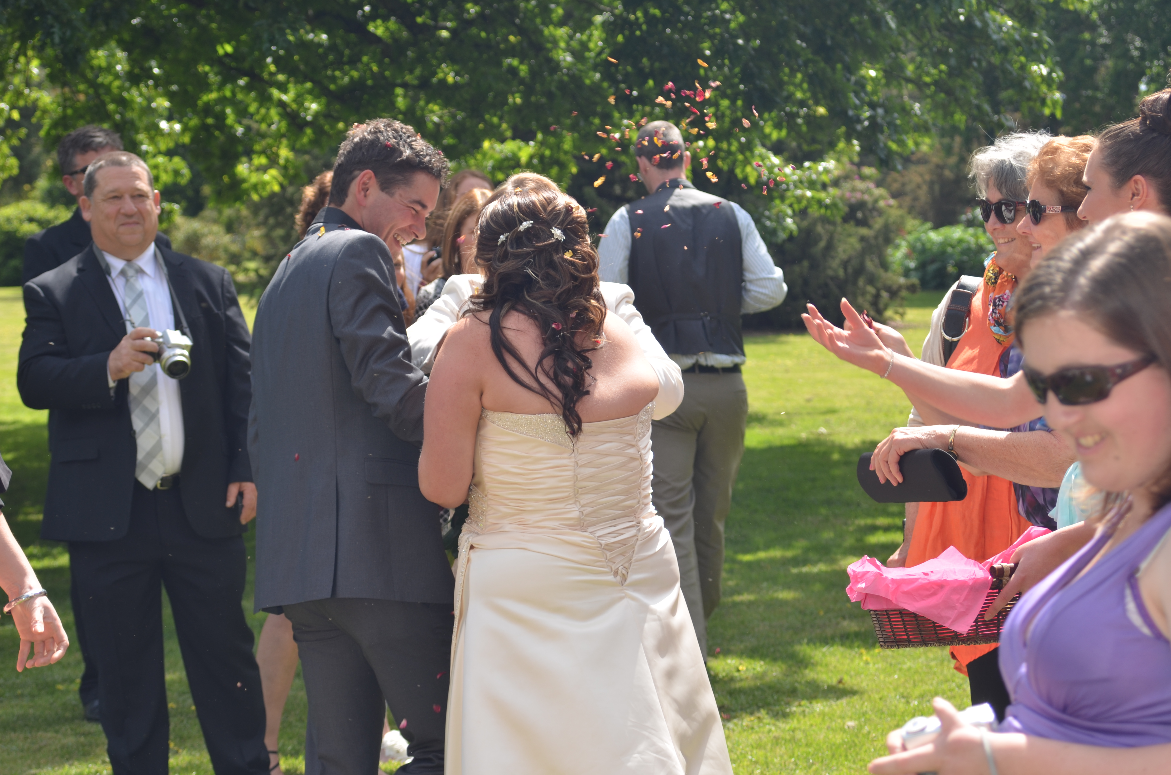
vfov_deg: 13.0
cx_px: 586
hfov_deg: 19.5
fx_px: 3408
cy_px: 388
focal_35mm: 105
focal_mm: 70
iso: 100
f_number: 5.6
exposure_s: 1/250
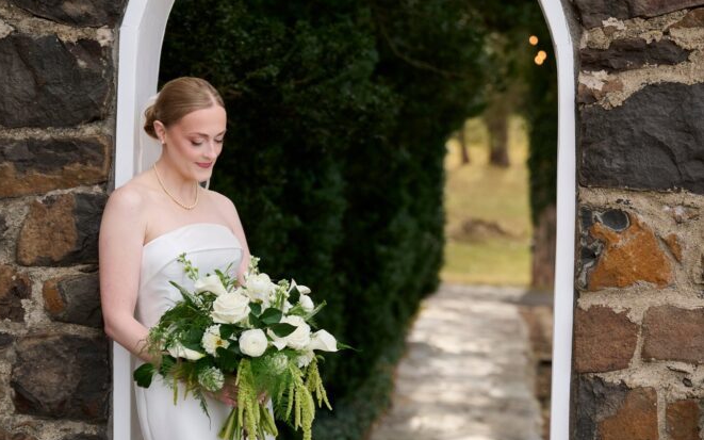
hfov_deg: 18.8
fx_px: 2129
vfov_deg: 11.8
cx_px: 350
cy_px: 294
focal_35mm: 111
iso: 640
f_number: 3.2
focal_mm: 72
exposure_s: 1/1600
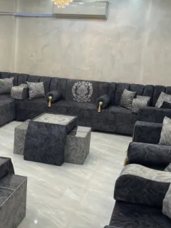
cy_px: 116
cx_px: 33
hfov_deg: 28.5
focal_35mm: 50
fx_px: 329
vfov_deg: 38.2
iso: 125
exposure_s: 1/100
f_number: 1.6
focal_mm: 5.1
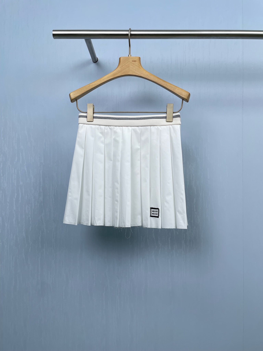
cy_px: 176
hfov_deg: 53.1
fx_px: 263
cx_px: 132
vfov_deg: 67.3
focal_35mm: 26
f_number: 1.6
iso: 32
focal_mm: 4.2
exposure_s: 1/315
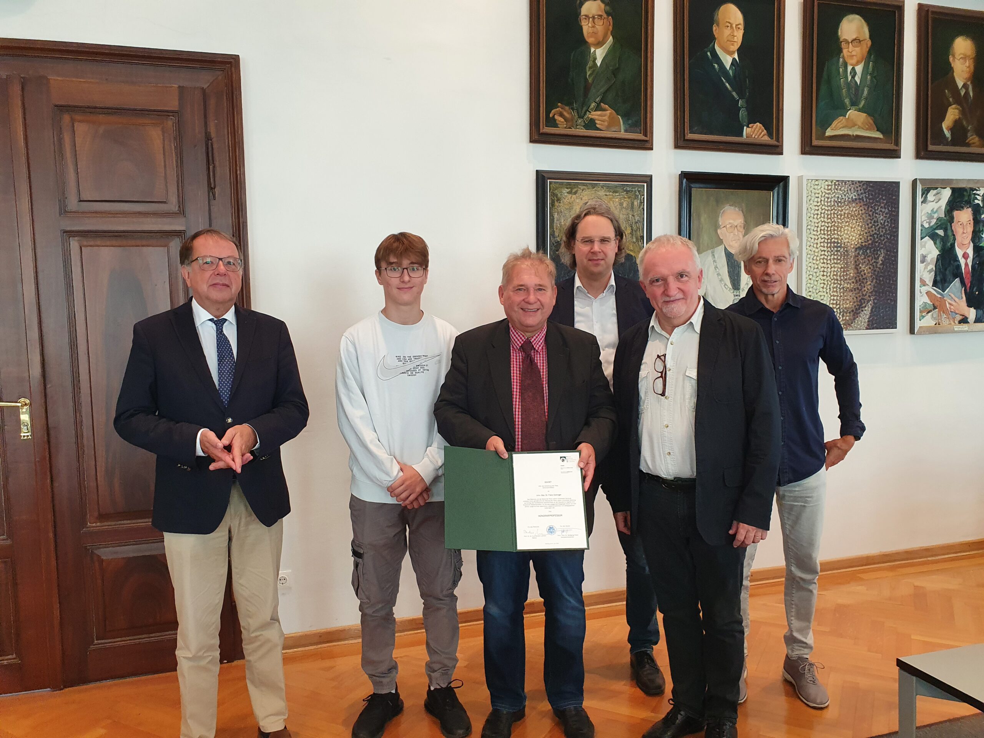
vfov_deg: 53.1
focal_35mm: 26
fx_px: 739
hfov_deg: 67.3
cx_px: 492
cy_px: 369
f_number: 2.4
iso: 320
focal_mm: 4.32
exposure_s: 1/50
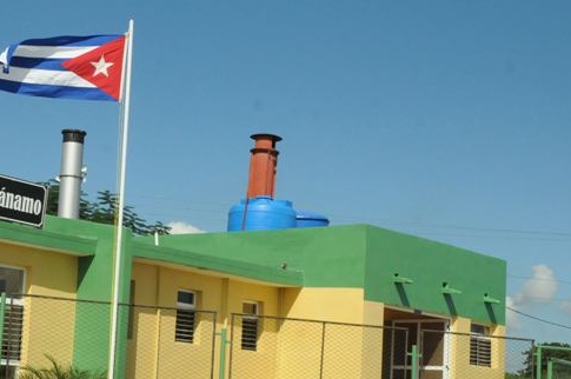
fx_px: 1138
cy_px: 230
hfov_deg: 27.7
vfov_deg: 18.9
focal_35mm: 72
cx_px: 135
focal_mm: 29
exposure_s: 1/3200
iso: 1600
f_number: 11
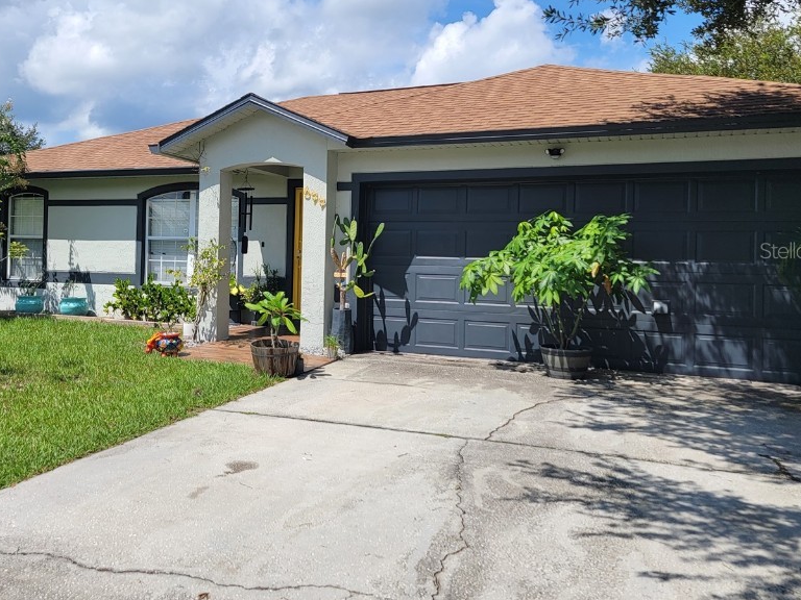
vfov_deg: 44.0
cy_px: 250
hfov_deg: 56.4
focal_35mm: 32
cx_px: 324
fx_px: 740
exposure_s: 1/1258
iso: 16
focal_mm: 6.7
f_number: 1.8
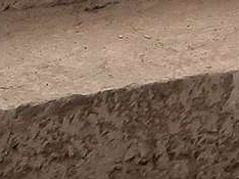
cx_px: 218
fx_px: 1152
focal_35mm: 167
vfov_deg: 7.9
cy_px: -324
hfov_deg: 11.8
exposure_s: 1/50
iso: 160
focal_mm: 3.93
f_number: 1.7
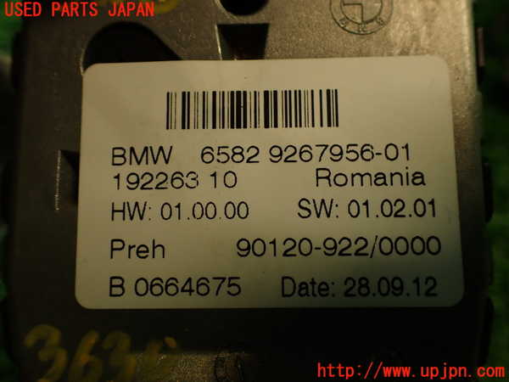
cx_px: 254
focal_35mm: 32
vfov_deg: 44.2
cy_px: 191
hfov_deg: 56.8
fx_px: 471
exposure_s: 1/60
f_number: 2.4
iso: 200
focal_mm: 5.79
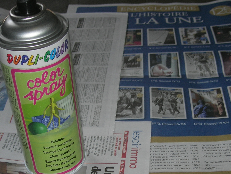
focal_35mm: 67
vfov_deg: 21.6
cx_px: 149
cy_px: 143
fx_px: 447
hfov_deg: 28.8
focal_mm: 7.8
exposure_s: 1/60.1
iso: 64
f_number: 2.8
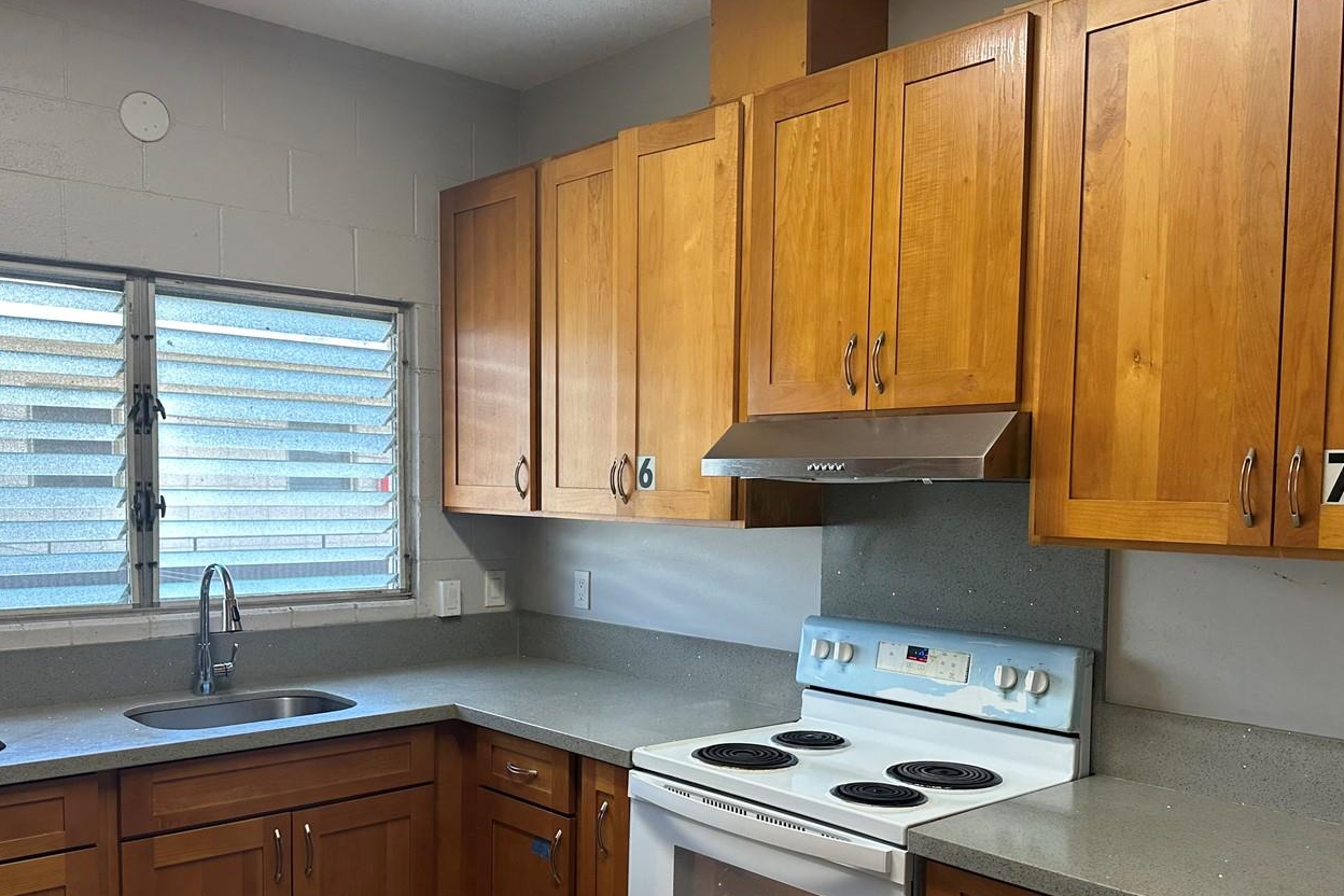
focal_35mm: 32
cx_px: 684
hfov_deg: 58.7
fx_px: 1195
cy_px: 554
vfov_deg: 40.9
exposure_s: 1/60
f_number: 1.78
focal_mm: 6.86
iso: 125
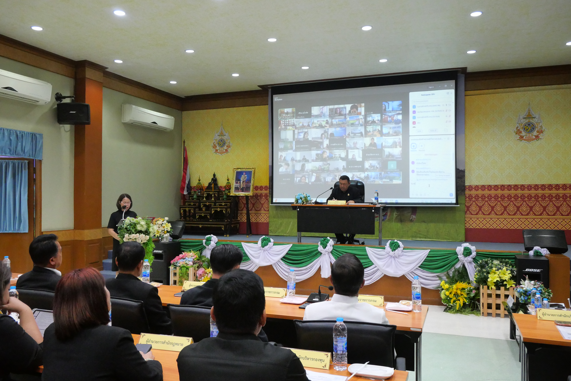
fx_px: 460
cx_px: 286
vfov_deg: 45.0
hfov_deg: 63.6
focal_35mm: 29
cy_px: 190
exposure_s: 1/60
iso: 3200
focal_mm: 14
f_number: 6.3
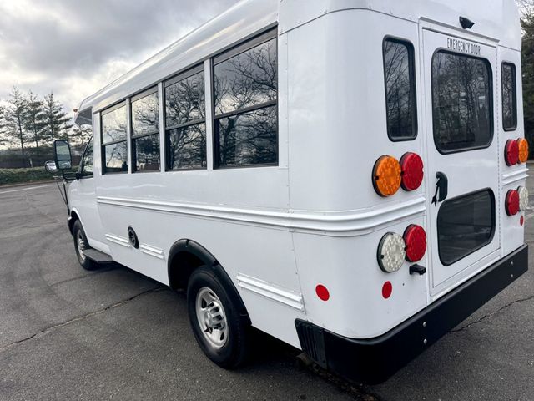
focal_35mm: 24
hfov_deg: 71.6
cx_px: 267
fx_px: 370
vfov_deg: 56.8
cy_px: 200
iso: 80
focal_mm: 6.76
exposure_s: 1/2415
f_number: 1.78
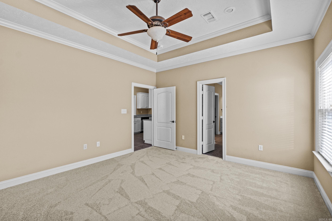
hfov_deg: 100.4
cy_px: 110
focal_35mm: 15
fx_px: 138
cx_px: 166
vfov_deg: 77.3
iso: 800
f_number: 8
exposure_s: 1/15
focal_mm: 10
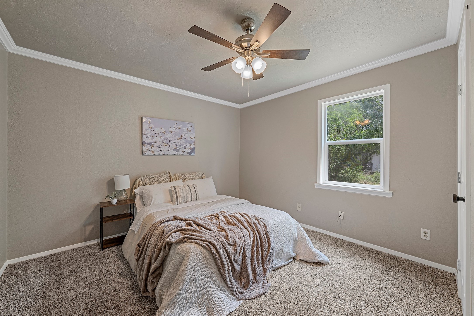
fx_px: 184
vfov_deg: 81.2
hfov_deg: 104.3
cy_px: 158
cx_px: 237
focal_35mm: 14
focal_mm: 14
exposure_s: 1/3
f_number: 8
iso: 200
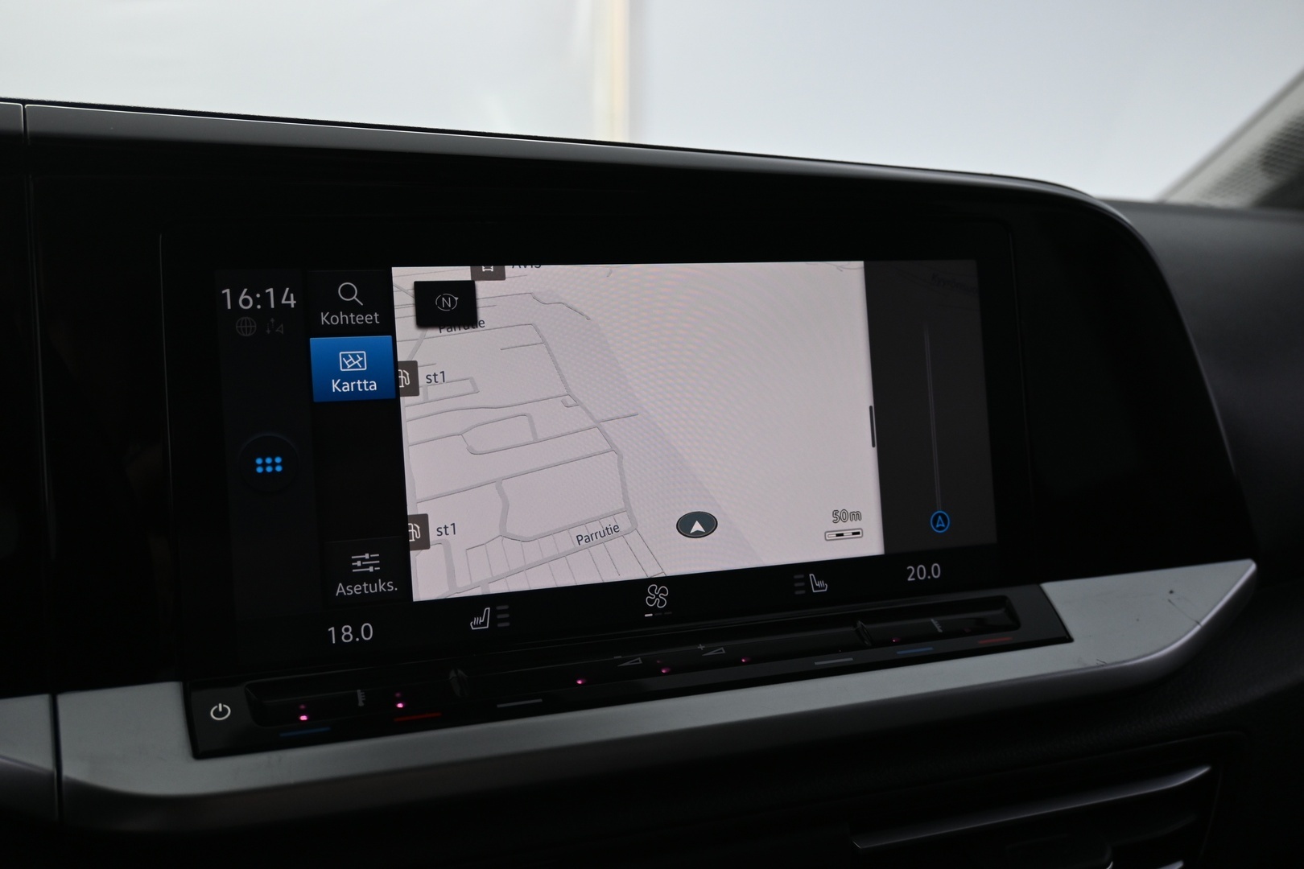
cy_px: 434
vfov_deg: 40.8
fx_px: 1168
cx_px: 652
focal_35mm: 32
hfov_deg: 58.3
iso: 400
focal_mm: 21.5
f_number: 4
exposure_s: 1/30
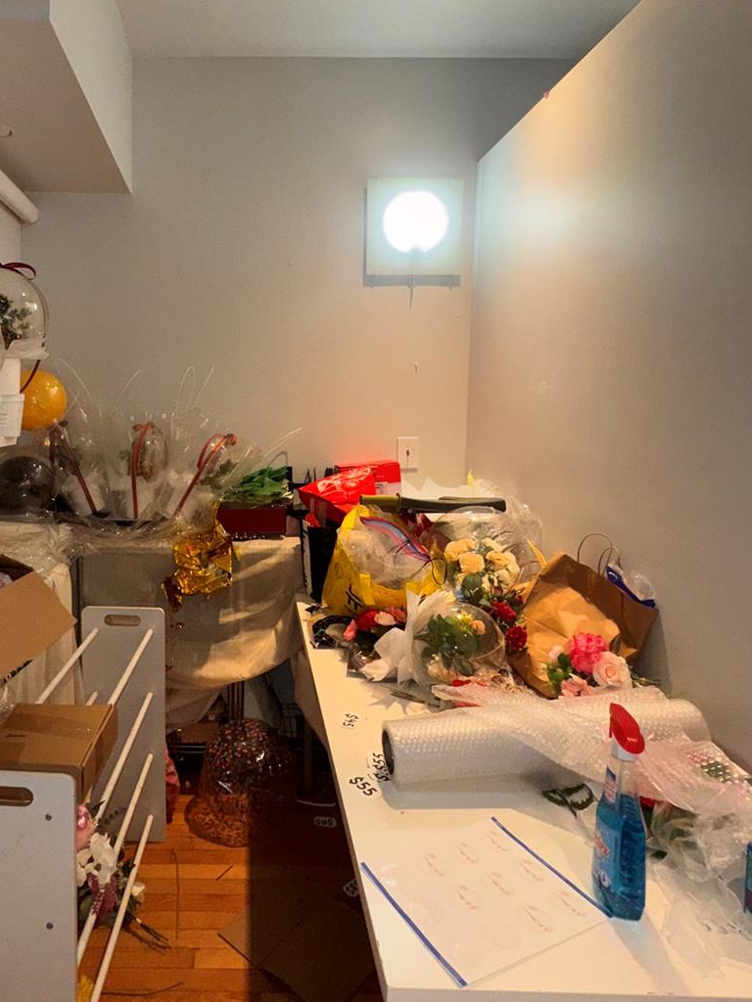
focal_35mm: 21
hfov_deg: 61.6
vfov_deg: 78.5
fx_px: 608
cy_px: 431
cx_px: 241
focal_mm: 2.22
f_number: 2.2
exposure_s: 1/120
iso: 100
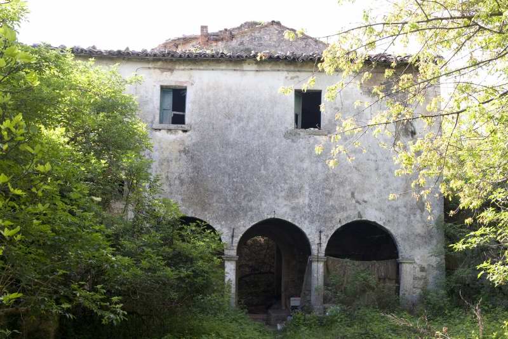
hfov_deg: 50.7
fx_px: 536
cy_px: 170
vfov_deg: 35.0
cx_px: 254
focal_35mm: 38
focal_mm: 38
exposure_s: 1/250
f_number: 10
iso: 800
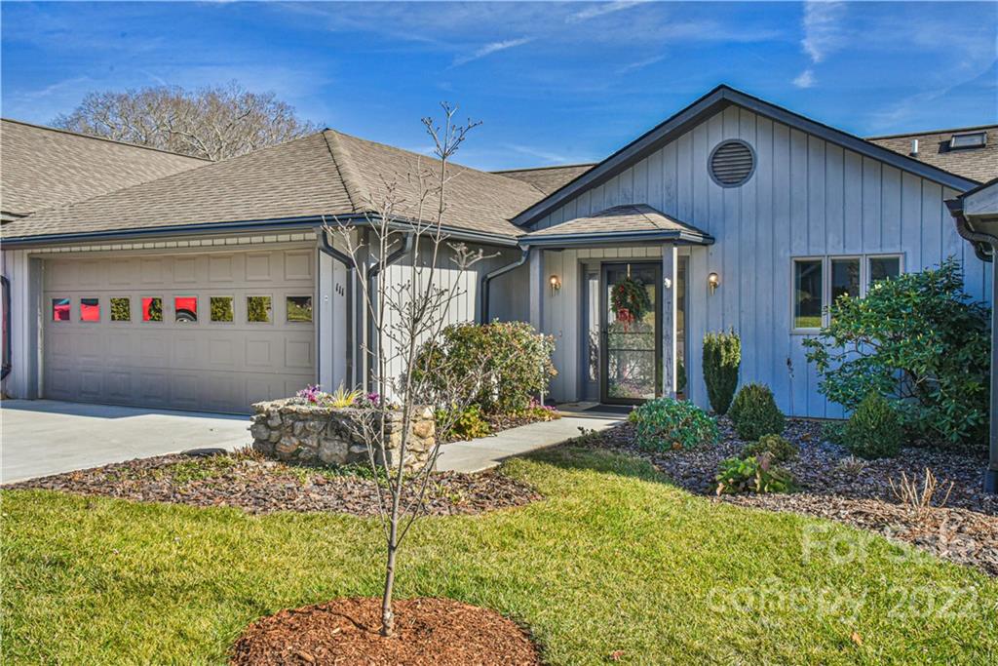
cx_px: 499
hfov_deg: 58.7
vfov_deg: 41.1
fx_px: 887
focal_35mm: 32
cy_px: 333
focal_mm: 32
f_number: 11
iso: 1600
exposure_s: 1/500
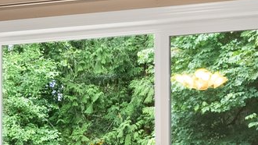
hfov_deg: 20.3
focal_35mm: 104
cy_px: 214
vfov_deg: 11.2
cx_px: 45
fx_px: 712
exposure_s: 1/2.5
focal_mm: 16
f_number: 8
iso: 500
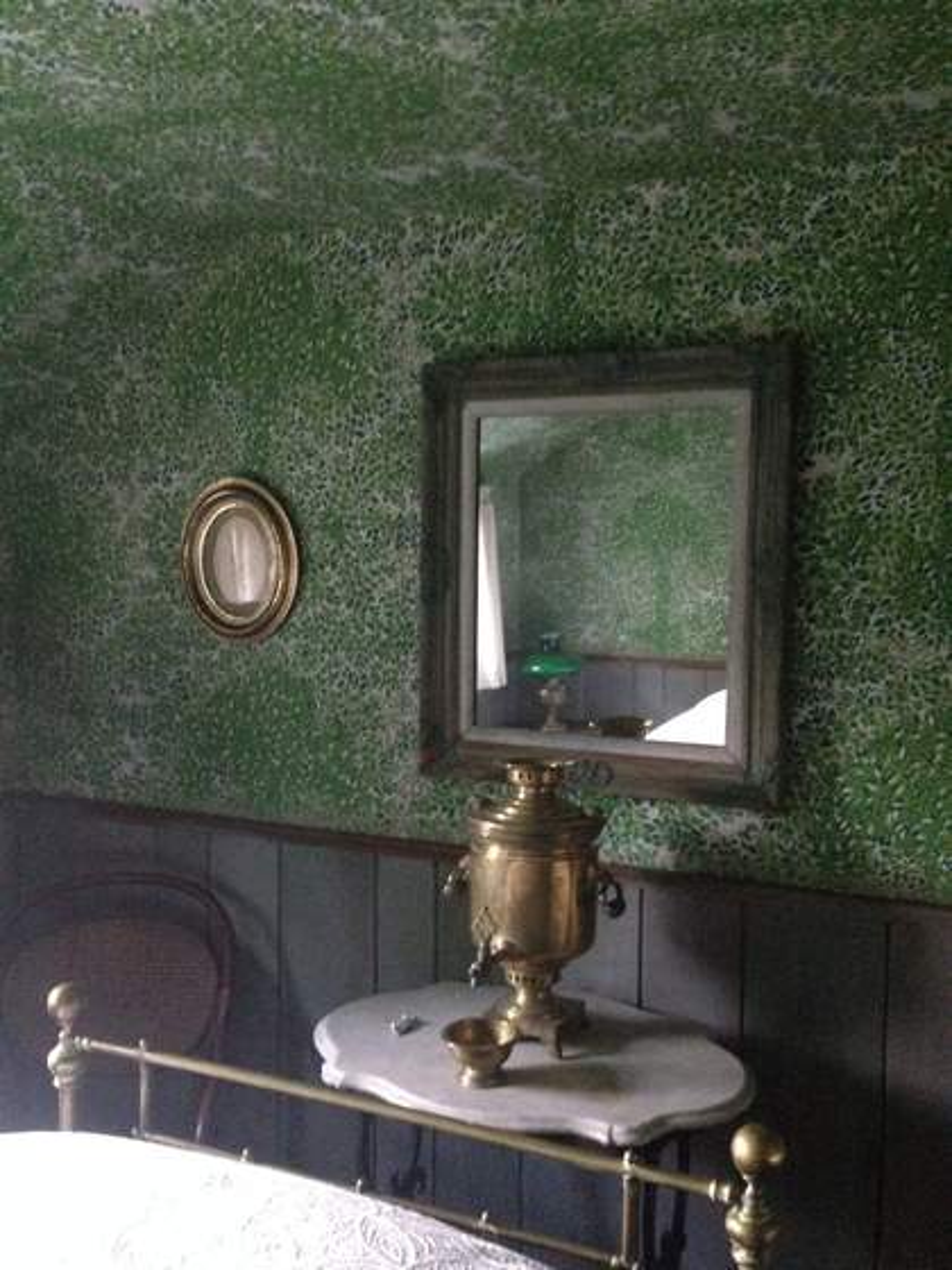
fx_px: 1210
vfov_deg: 55.4
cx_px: 476
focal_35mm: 33
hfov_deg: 42.9
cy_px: 635
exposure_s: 1/15
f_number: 2.4
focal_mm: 4.12
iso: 800
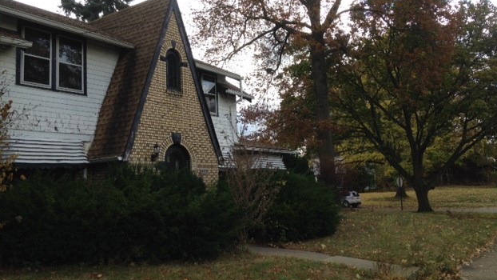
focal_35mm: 37
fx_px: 488
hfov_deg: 54.0
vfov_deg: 32.0
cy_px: 130
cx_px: 249
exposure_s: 1/589
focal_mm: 4.12
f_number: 2.4
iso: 50
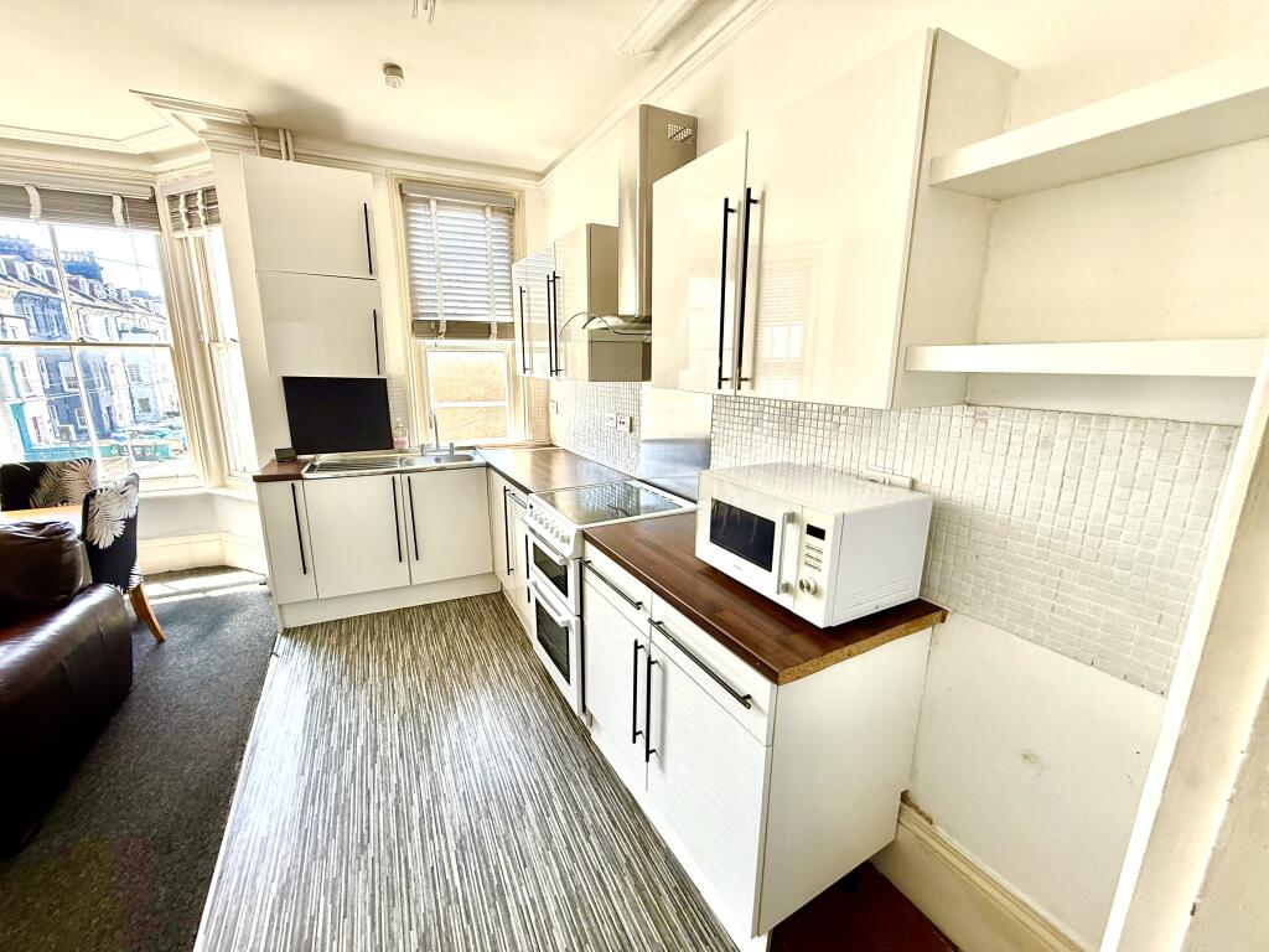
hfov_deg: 102.1
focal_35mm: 14
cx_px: 634
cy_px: 476
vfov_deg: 85.7
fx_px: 513
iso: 125
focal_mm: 2.22
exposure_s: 1/99
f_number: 2.2
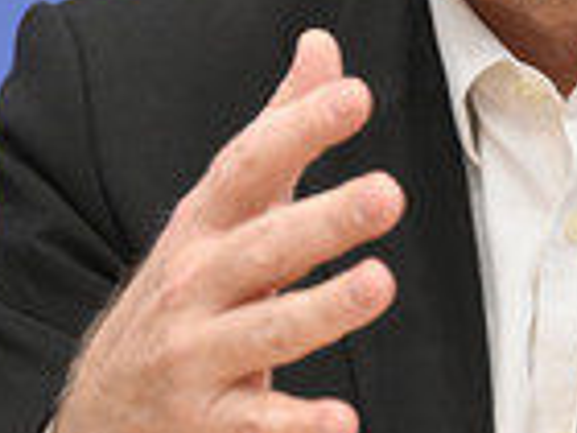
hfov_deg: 4.9
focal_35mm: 402
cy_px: -136
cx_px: 608
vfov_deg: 3.7
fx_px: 6701
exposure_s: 1/500
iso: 5000
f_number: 5.6
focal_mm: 130
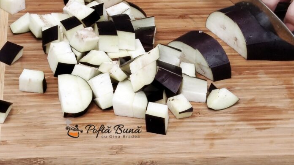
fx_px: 1138
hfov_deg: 14.7
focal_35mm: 146
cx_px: 148
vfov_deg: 8.3
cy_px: 61
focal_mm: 5.25
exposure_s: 1/50
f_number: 1.75
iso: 306
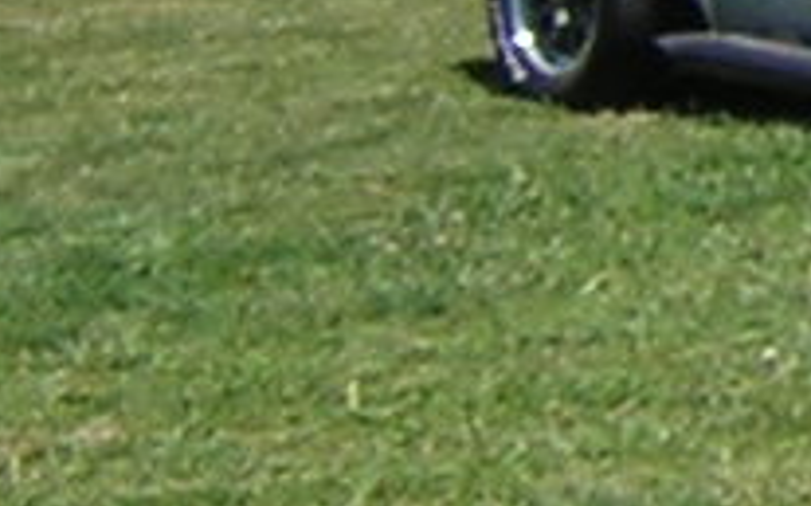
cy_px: -588
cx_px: 2006
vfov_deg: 4.4
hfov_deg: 6.7
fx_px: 6515
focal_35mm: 295
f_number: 5.2
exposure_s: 1/297
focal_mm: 4.7
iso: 100
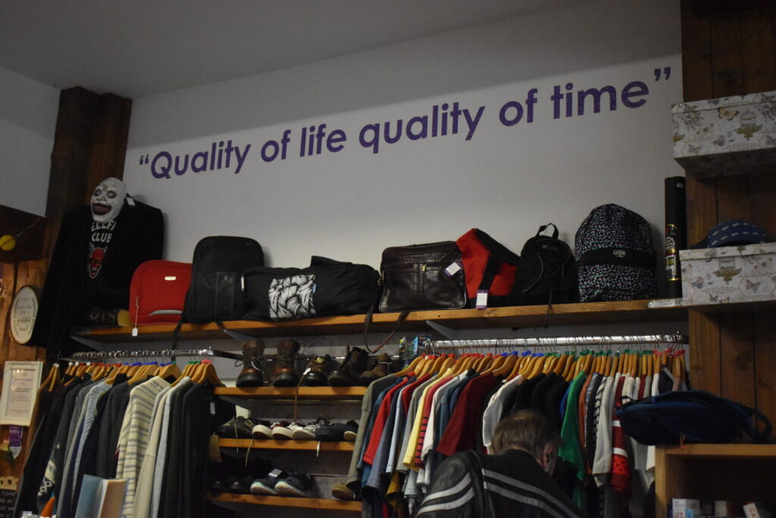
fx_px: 970
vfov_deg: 29.9
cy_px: 259
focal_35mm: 45
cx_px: 388
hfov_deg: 43.6
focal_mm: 30
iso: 5000
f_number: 4.2
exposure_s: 1/125
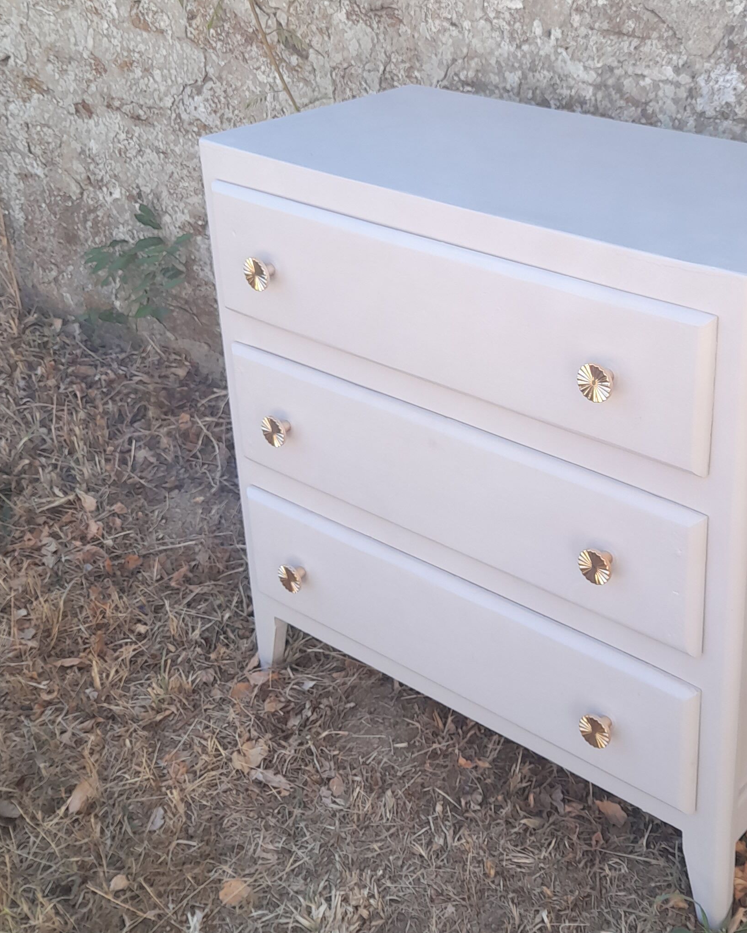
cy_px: 417
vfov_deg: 38.7
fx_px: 1327
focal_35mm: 48
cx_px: 548
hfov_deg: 31.0
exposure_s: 1/100
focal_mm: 4.6
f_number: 2
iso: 20
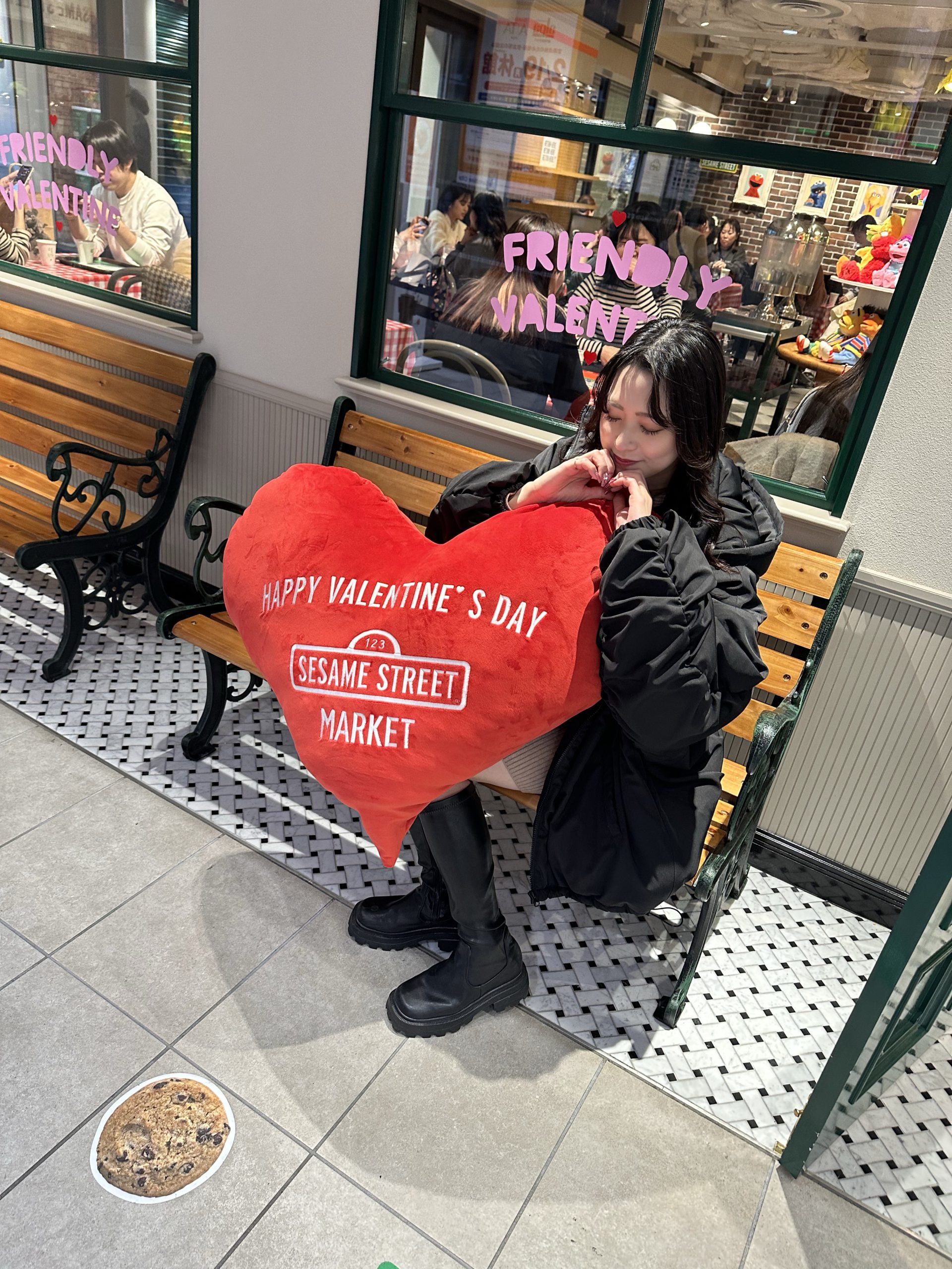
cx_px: 476
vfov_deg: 71.6
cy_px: 634
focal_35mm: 24
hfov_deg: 56.8
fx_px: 880
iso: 200
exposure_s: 1/100
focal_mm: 6.86
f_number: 1.78
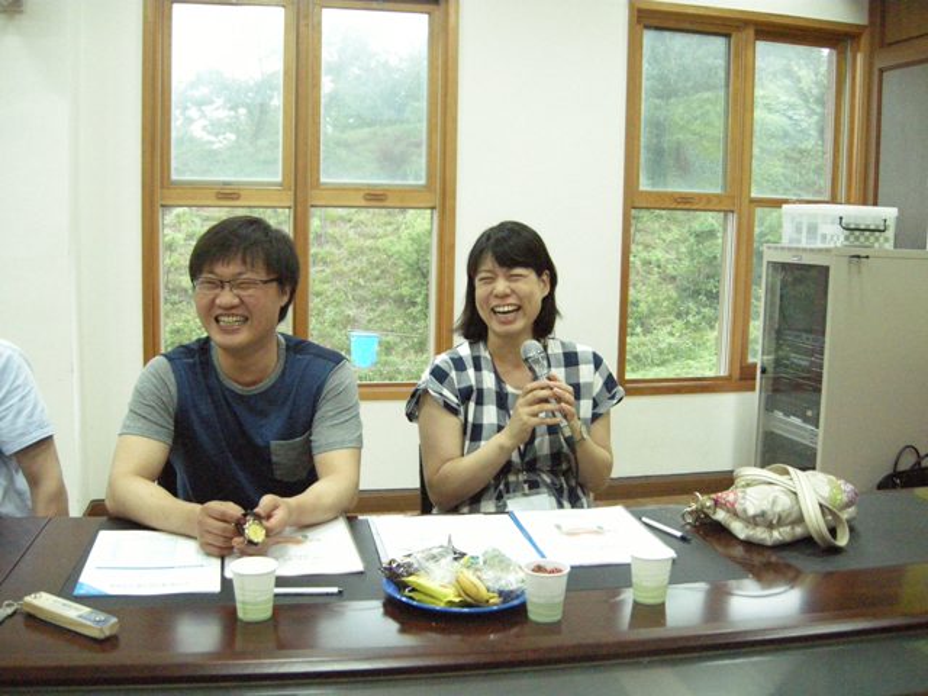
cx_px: 464
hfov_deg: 52.6
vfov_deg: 40.7
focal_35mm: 35
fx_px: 938
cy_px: 348
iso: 1135
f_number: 2.7
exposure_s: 1/126
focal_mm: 7.5
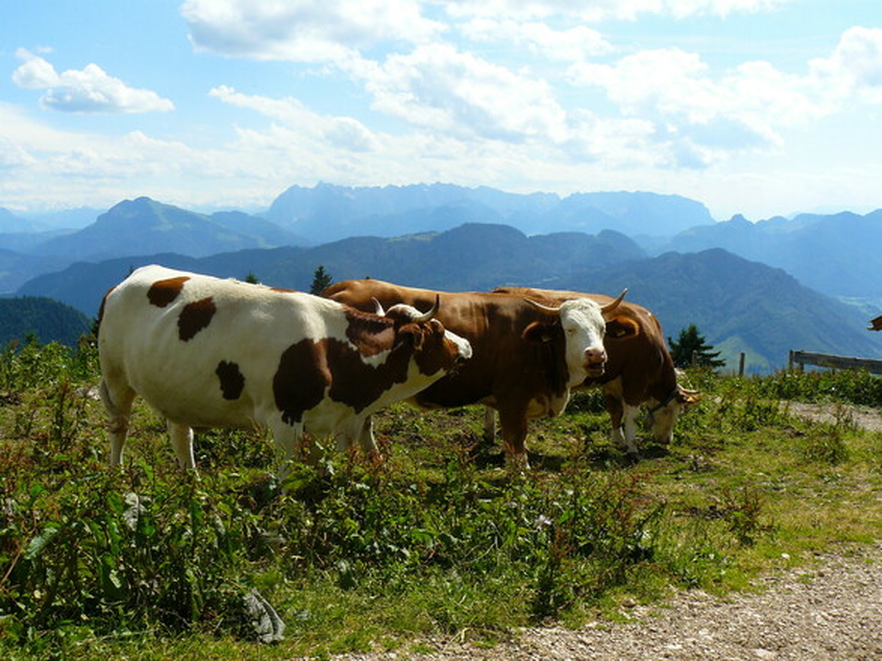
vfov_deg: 39.6
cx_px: 441
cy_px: 330
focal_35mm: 36
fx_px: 917
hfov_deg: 51.4
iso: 100
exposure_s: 1/500
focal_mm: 6
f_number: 5.6
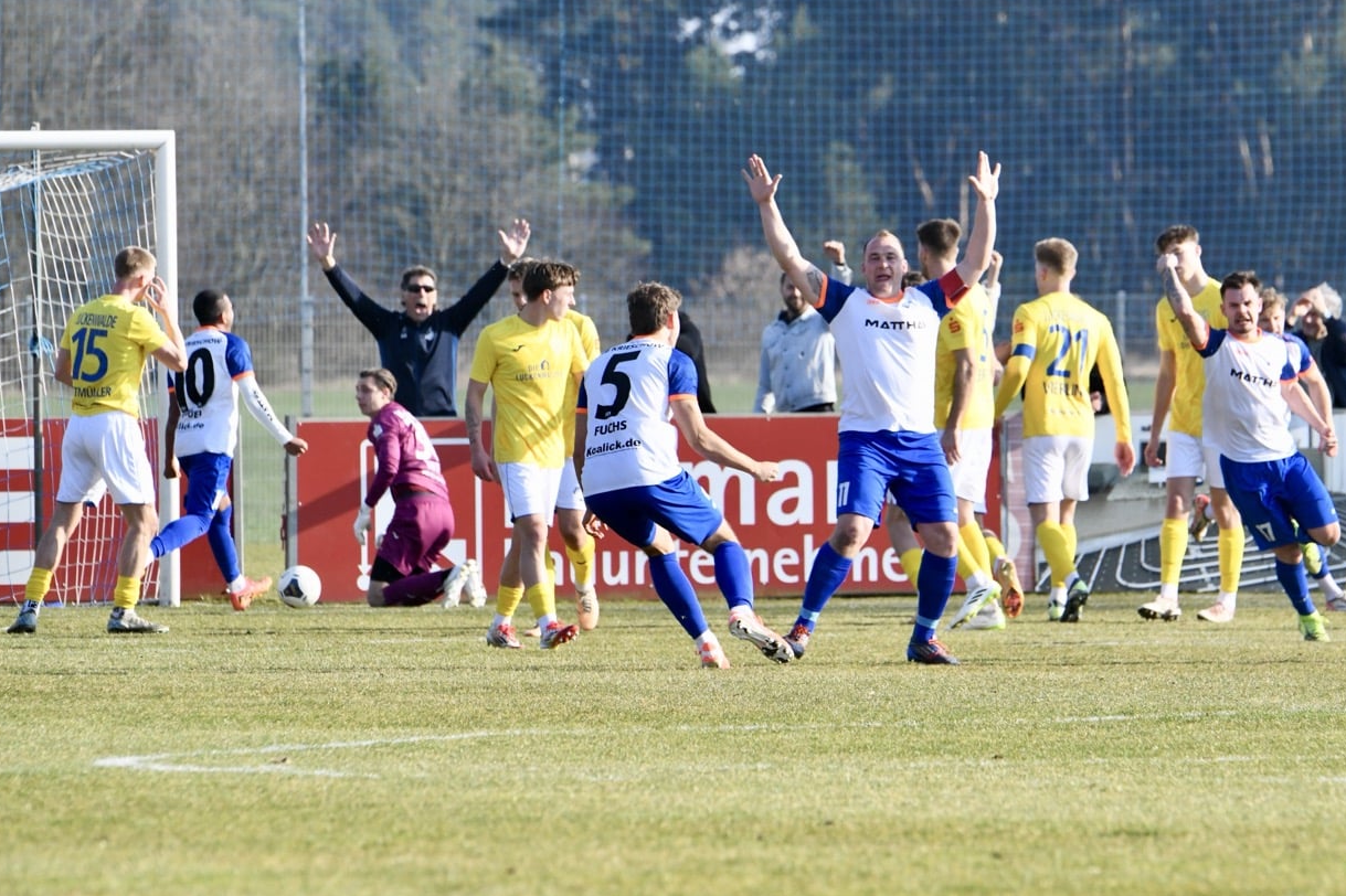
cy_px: 468
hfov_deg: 4.9
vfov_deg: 3.3
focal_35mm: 420
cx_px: 699
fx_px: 15698
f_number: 10
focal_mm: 400
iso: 2500
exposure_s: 1/1600
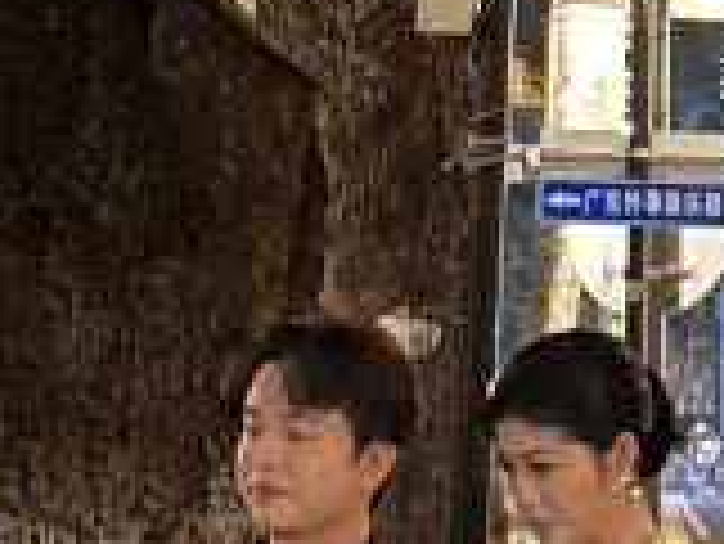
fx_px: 4479
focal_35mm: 214
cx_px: 459
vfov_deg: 6.9
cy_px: 472
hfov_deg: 9.2
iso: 2000
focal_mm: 6.86
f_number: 1.78
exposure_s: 1/15
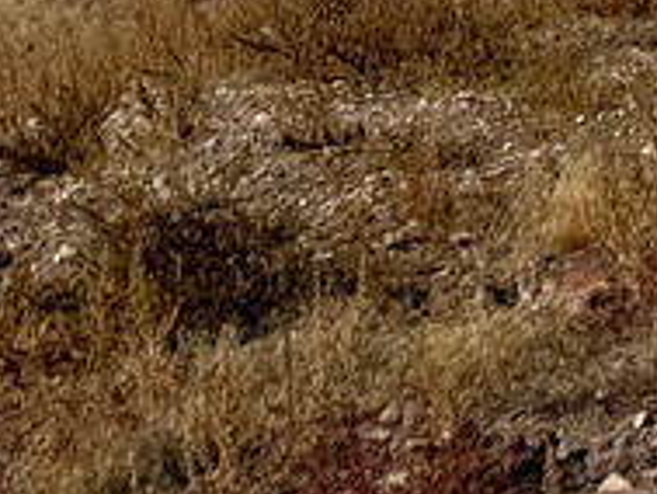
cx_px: 1776
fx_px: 2469
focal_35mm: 130
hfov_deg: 11.3
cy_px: -668
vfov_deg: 10.1
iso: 80
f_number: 1.78
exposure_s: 1/10309
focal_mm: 6.76
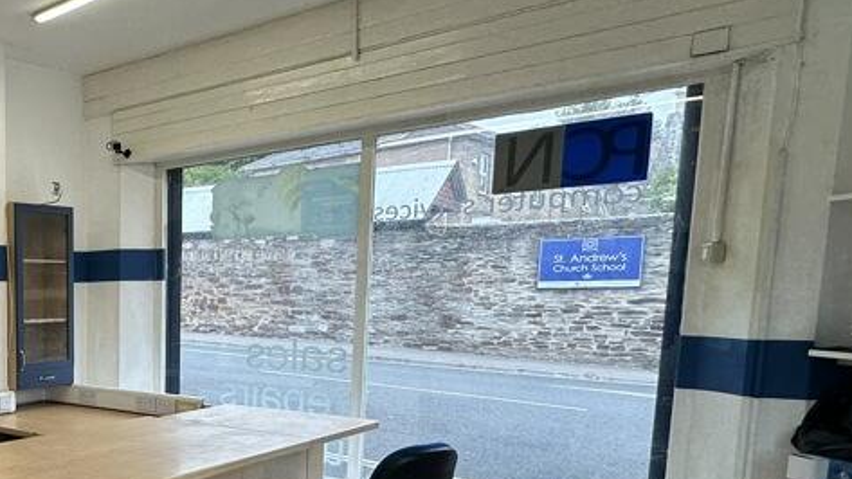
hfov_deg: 49.4
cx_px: 13
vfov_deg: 34.4
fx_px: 745
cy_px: 391
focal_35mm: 33
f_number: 2.2
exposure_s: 1/100
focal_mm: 2.22
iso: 50
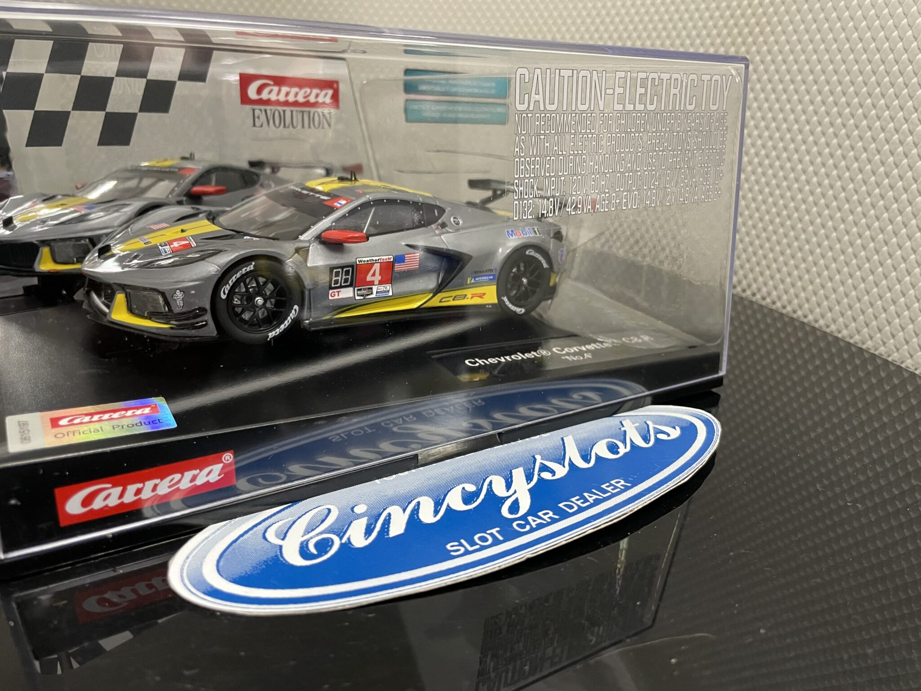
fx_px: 692
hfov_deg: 67.3
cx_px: 460
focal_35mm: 26
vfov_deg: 53.1
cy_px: 346
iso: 400
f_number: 1.6
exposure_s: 1/60
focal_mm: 4.2
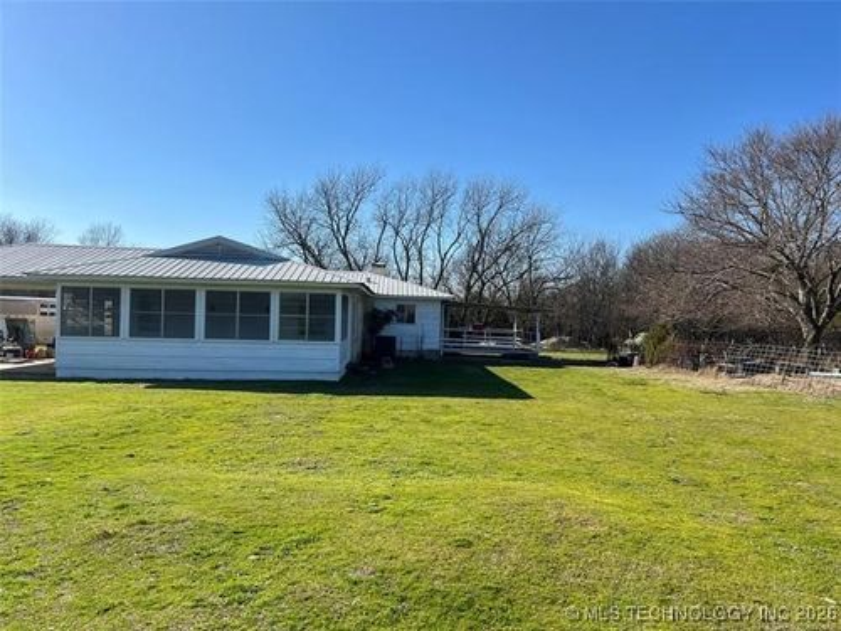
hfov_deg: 67.3
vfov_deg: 53.1
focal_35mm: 26
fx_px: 632
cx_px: 420
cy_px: 316
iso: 50
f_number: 1.5
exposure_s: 1/4274
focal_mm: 5.7
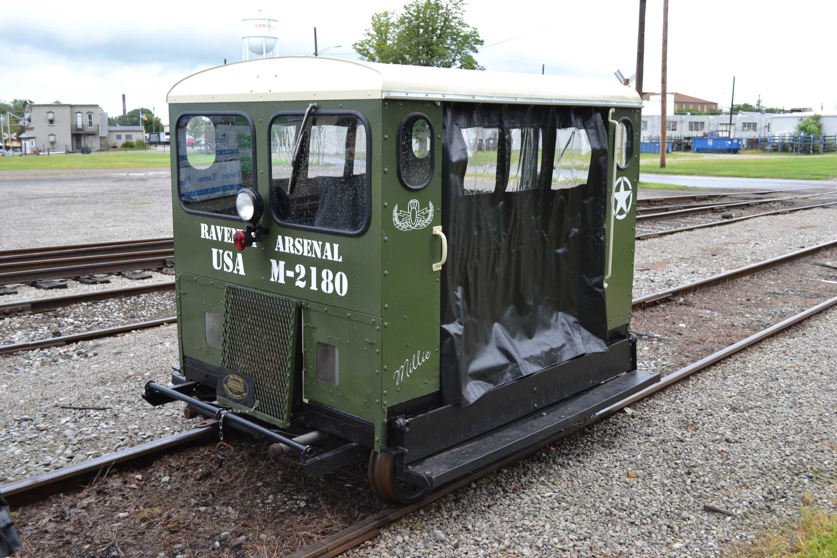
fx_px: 837
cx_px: 418
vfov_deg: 36.9
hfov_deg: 53.1
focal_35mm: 36
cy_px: 279
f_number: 5.6
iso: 100
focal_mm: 24
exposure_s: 1/125
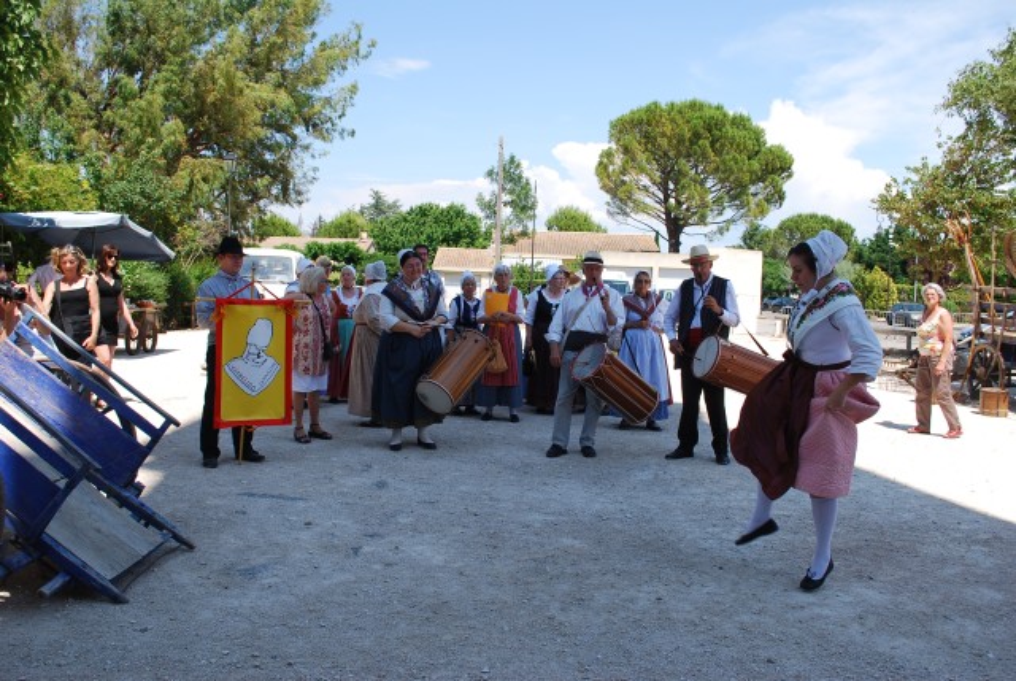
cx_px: 508
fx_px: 848
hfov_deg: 61.8
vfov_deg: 43.8
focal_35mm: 30
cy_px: 340
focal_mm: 20
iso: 100
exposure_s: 1/200
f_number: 7.1
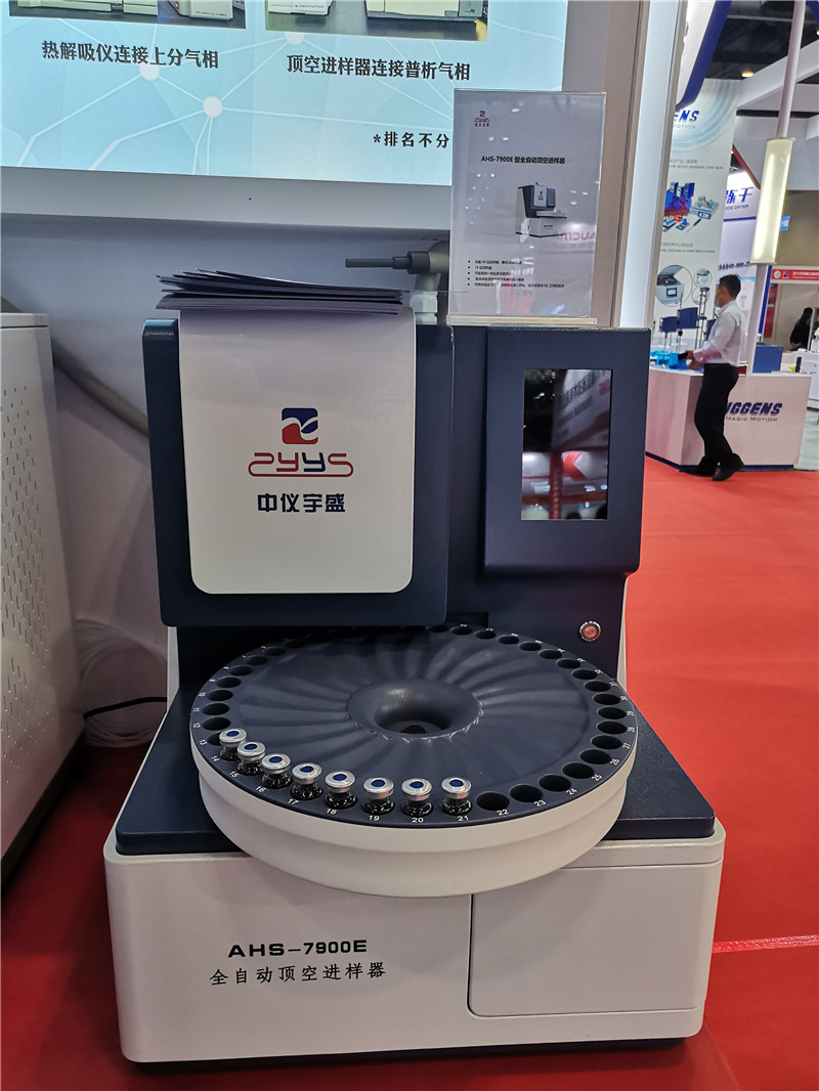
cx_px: 410
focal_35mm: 26
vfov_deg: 67.3
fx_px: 820
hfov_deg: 53.1
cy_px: 546
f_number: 1.8
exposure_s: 1/100
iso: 400
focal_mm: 5.5
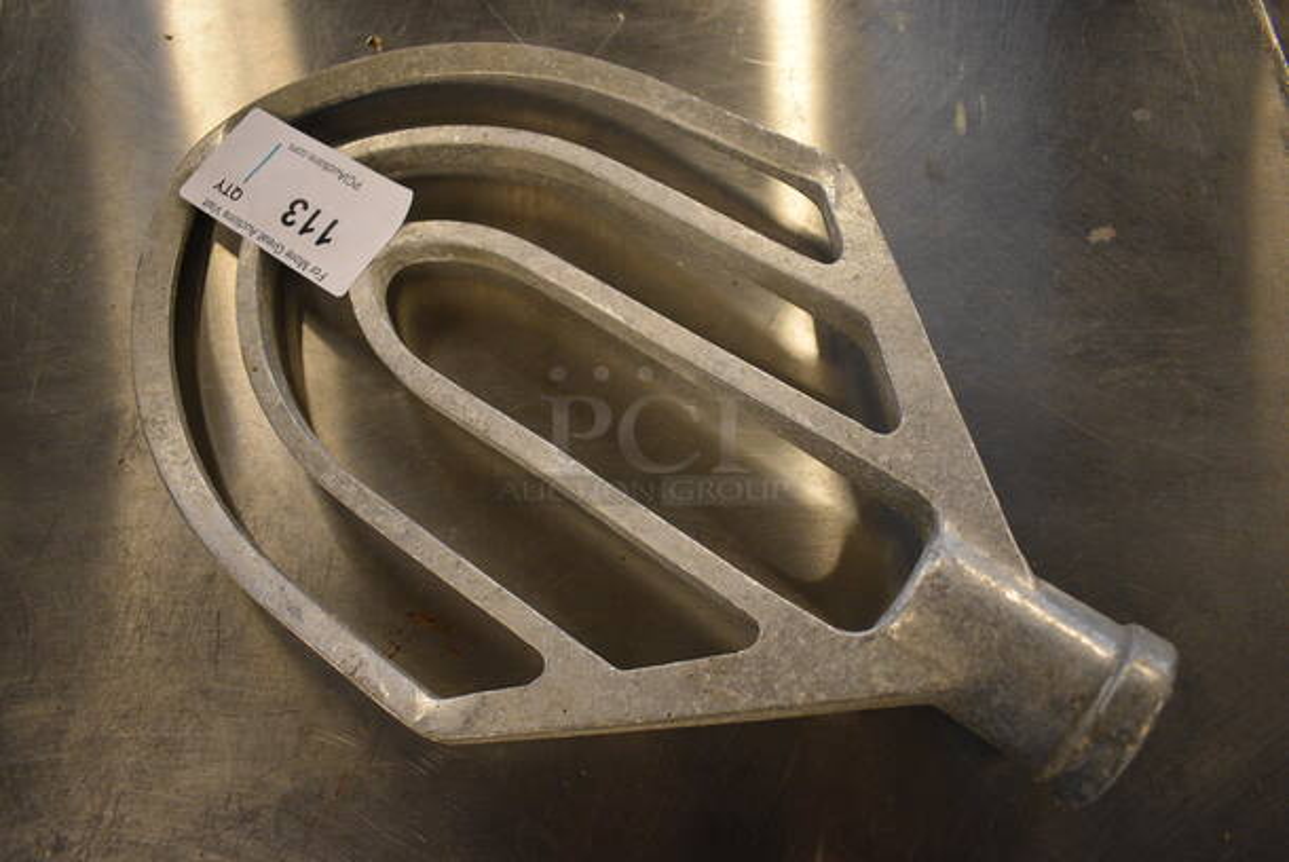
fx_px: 968
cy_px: 431
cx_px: 644
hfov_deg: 67.3
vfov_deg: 48.0
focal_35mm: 27
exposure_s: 1/125
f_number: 3.5
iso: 2200
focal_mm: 18
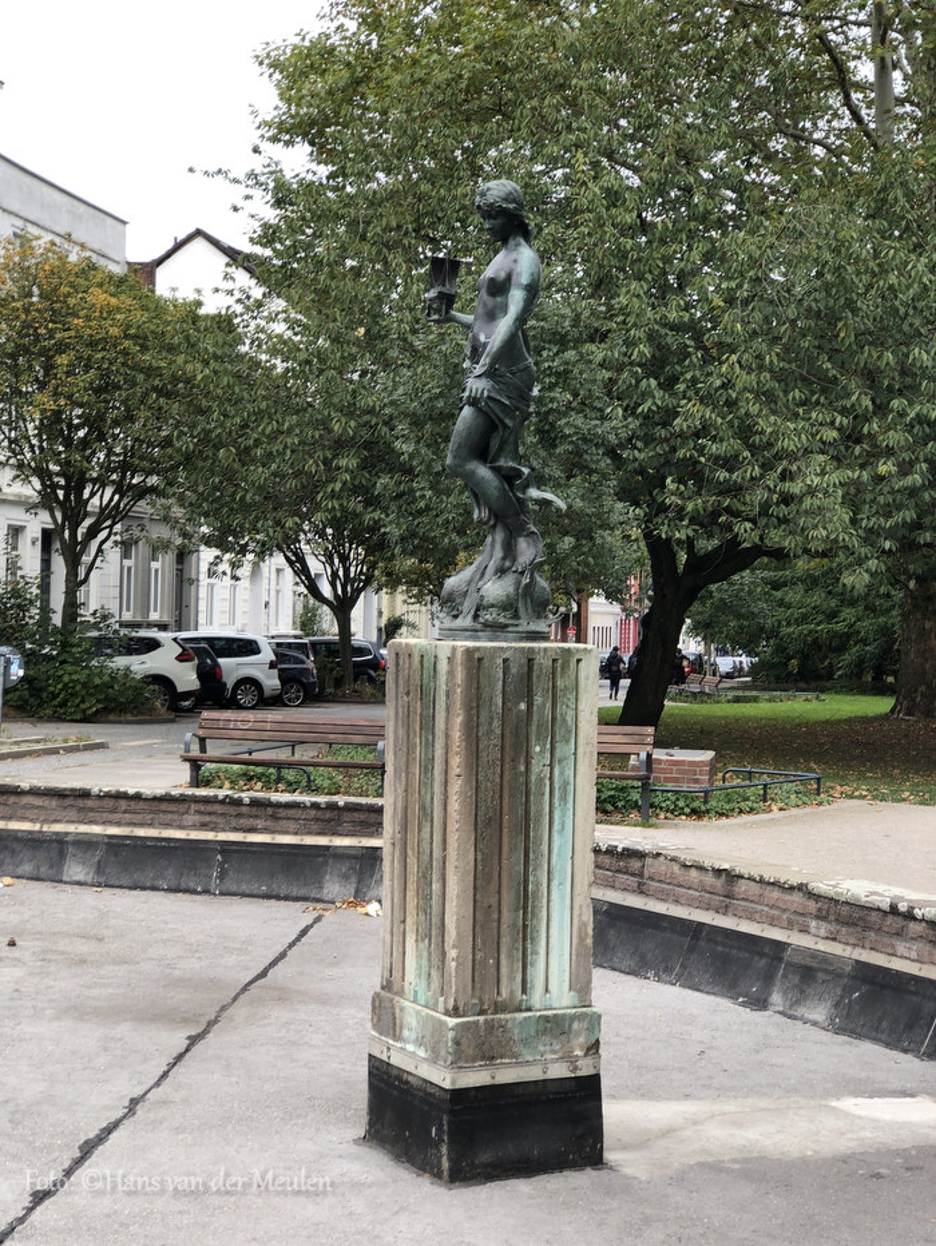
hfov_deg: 25.7
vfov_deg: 33.8
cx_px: 468
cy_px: 623
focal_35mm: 57
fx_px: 2053
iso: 20
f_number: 2.8
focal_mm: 6.6
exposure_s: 1/152
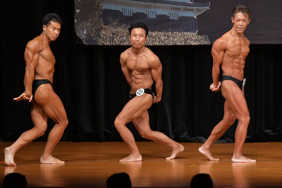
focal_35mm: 300
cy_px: 94
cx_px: 141
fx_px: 2349
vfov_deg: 4.6
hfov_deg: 6.9
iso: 5000
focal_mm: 200
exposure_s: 1/400
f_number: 5.6
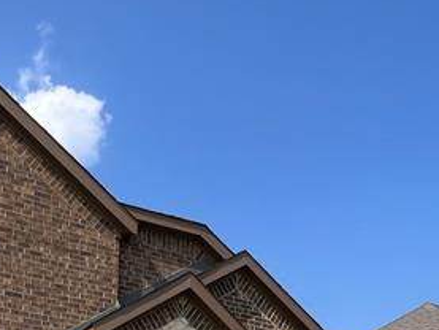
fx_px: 609
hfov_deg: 39.2
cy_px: 474
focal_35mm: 48
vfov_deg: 24.6
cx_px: 152
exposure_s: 1/1531
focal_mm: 1.57
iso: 32
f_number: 1.8
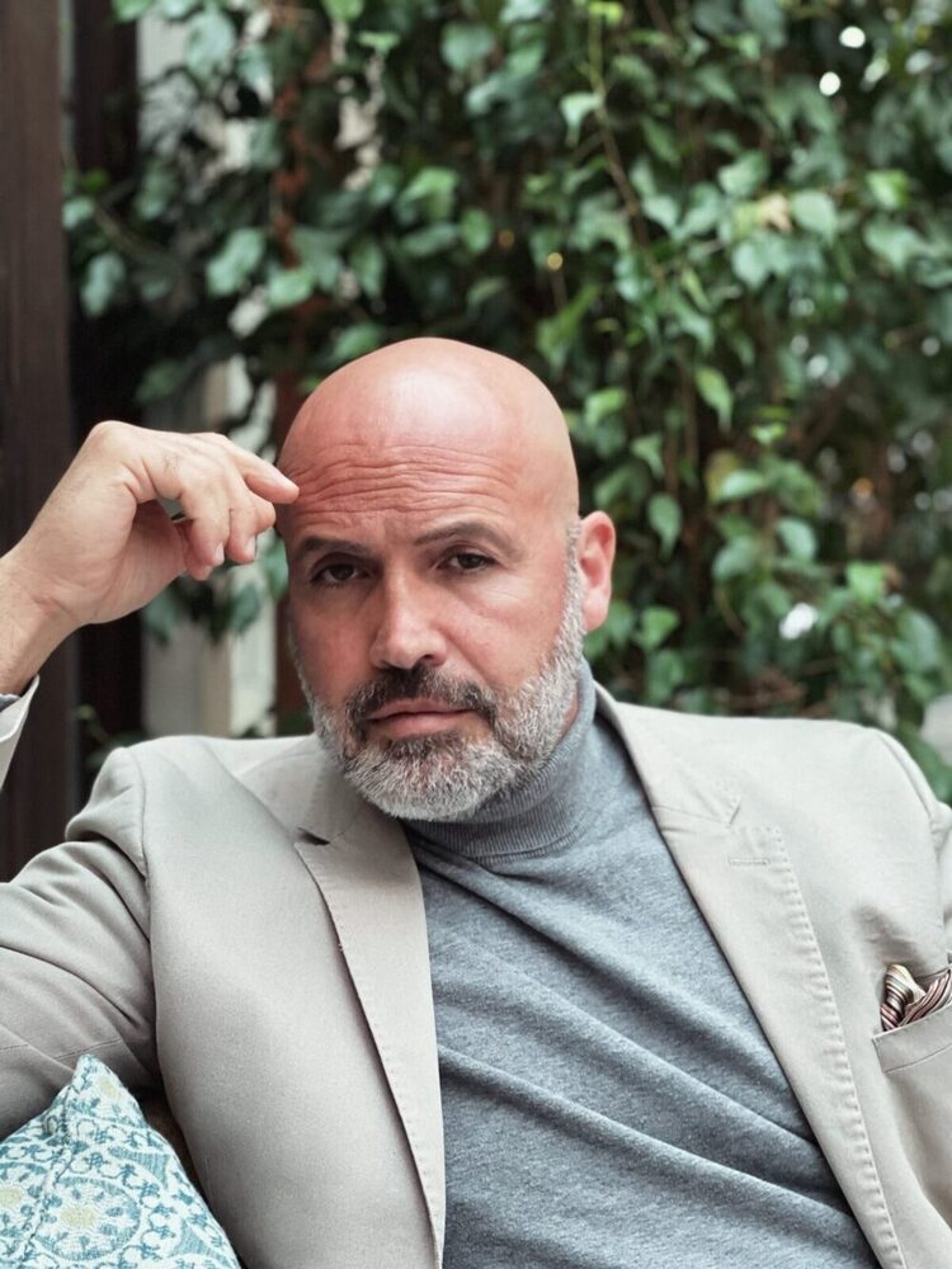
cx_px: 476
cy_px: 634
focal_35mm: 64
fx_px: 2347
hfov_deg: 22.9
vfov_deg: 30.3
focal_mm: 7.5
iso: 400
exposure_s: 1/15
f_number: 2.2
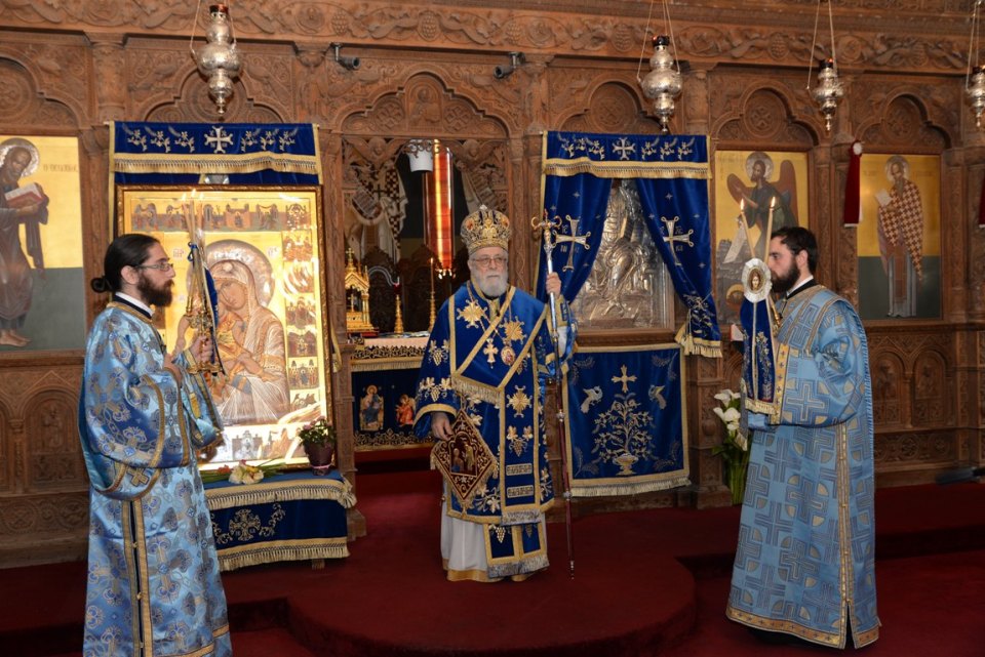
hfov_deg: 54.4
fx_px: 958
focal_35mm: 35
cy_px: 328
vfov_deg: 37.9
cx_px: 492
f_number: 6.3
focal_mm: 35
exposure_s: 1/30
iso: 500
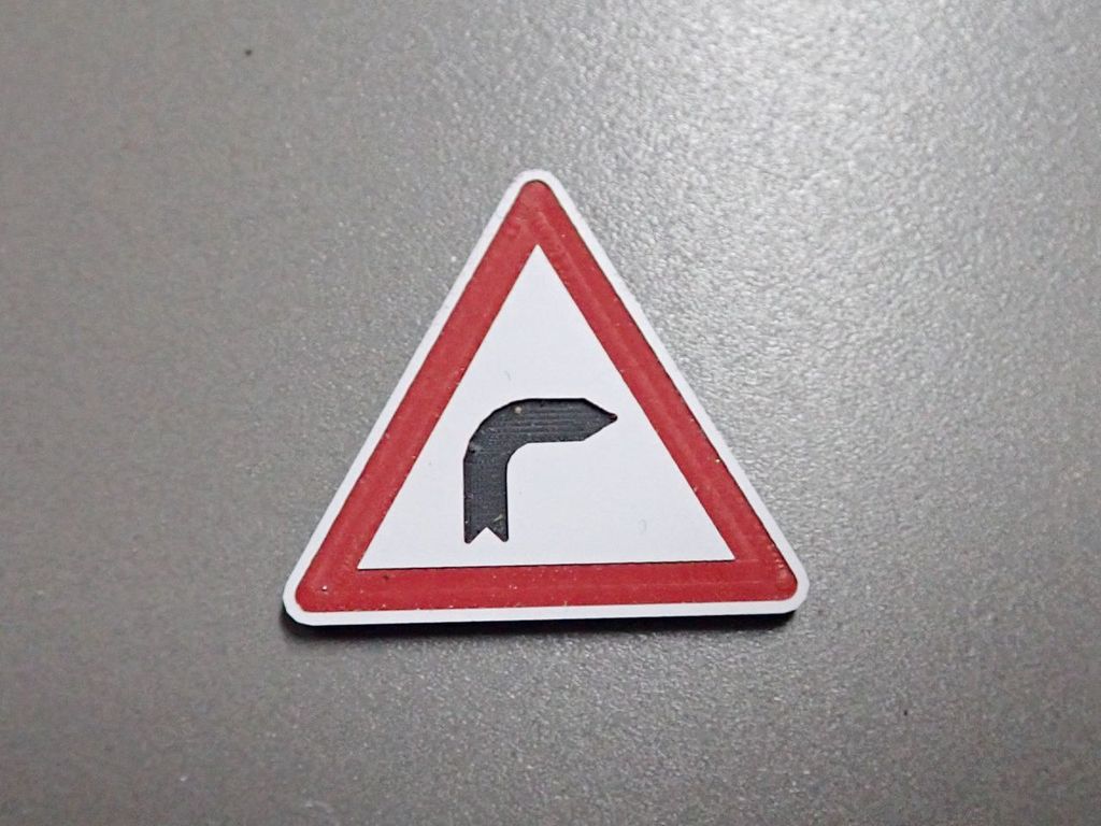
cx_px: 550
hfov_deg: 60.0
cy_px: 413
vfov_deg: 46.8
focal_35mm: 30
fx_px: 954
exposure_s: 1/200
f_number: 2.3
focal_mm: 5.5
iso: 640
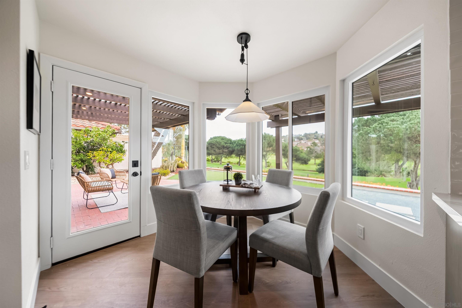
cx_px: 231
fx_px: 154
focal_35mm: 12
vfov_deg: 90.1
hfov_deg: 112.6
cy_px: 154
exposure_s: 1/400
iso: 250
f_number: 6.3
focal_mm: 12
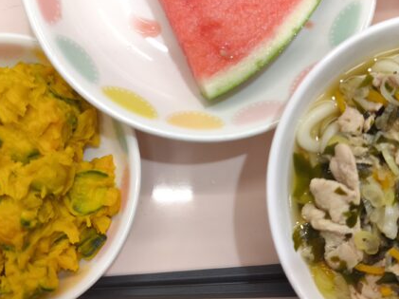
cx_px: 233
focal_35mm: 42
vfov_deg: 34.0
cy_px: 102
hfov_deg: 44.7
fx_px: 484
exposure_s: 1/120
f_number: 1.6
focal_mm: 6.57
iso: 250
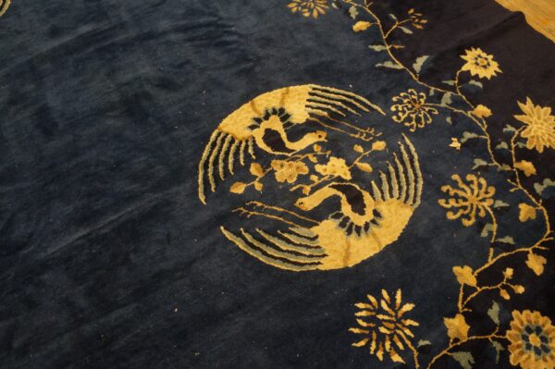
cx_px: 278
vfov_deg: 47.9
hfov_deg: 67.4
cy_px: 184
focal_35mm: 27
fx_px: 416
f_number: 4
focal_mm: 18
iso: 1000
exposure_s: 1/60
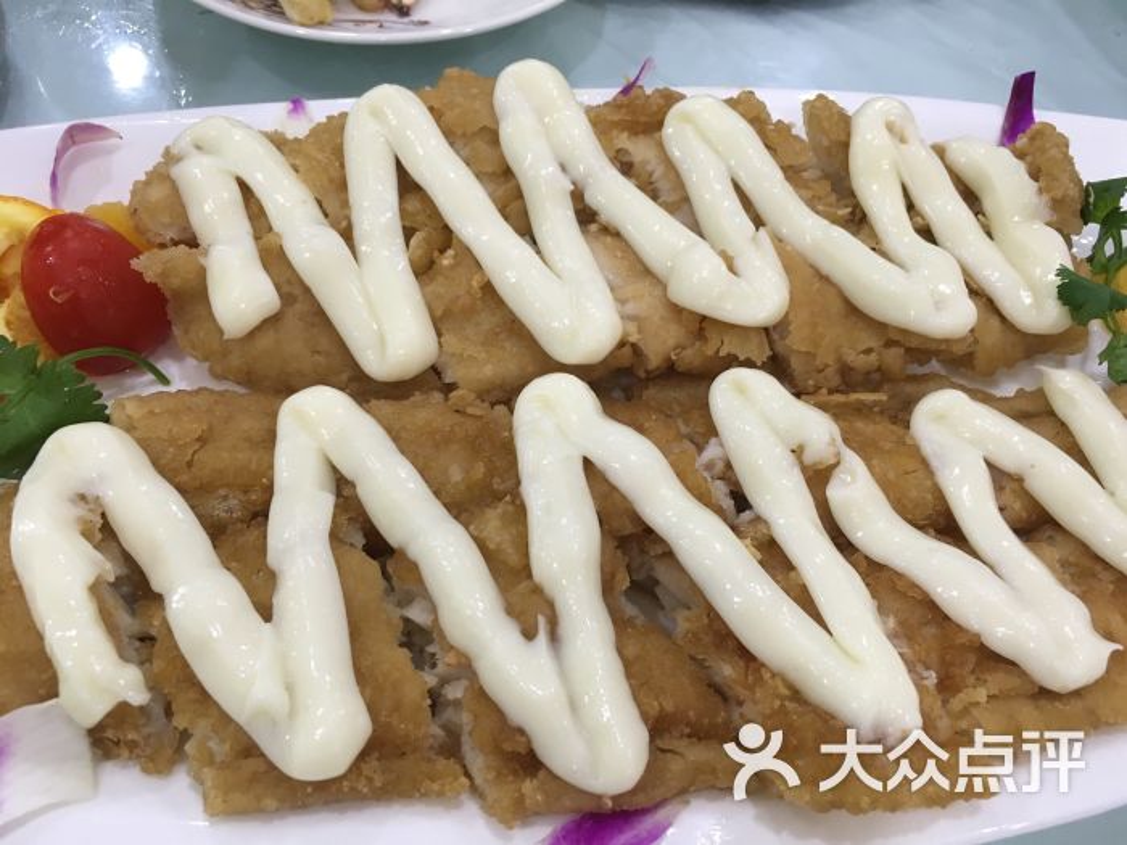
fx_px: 944
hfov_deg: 61.7
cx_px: 564
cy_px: 422
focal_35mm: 29
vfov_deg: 48.2
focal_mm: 4.15
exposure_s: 1/33
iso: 100
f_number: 2.2
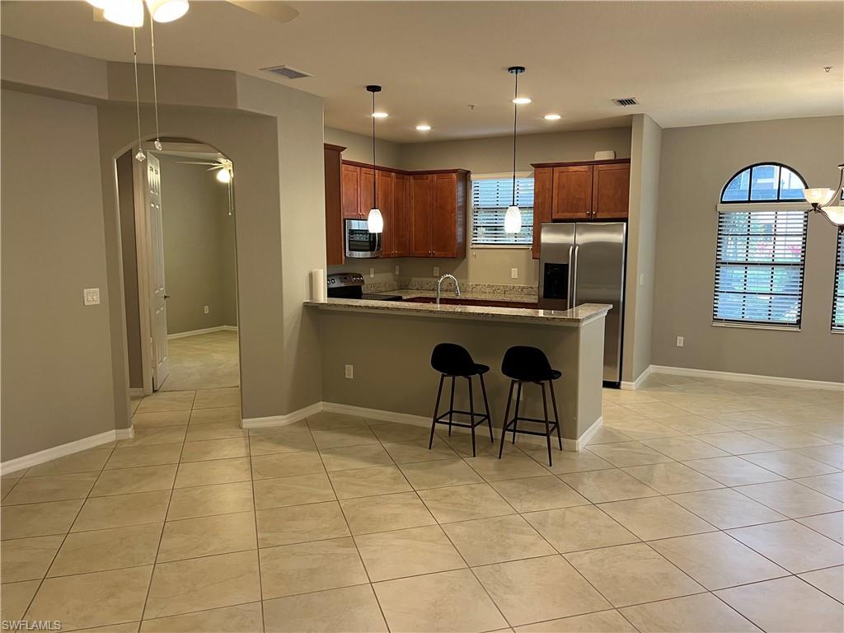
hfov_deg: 67.3
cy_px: 316
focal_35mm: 26
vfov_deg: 53.1
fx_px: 634
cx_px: 422
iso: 80
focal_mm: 5.1
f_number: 1.6
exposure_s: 1/60
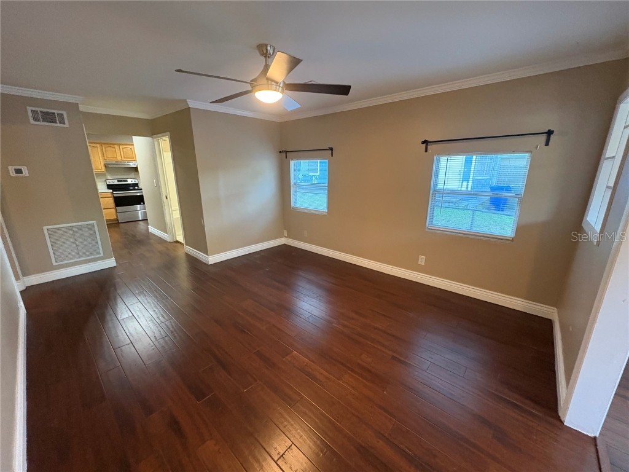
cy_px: 236
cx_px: 314
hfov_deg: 102.1
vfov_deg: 85.7
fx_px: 254
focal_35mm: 14
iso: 800
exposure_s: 1/60
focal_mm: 2.22
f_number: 2.2
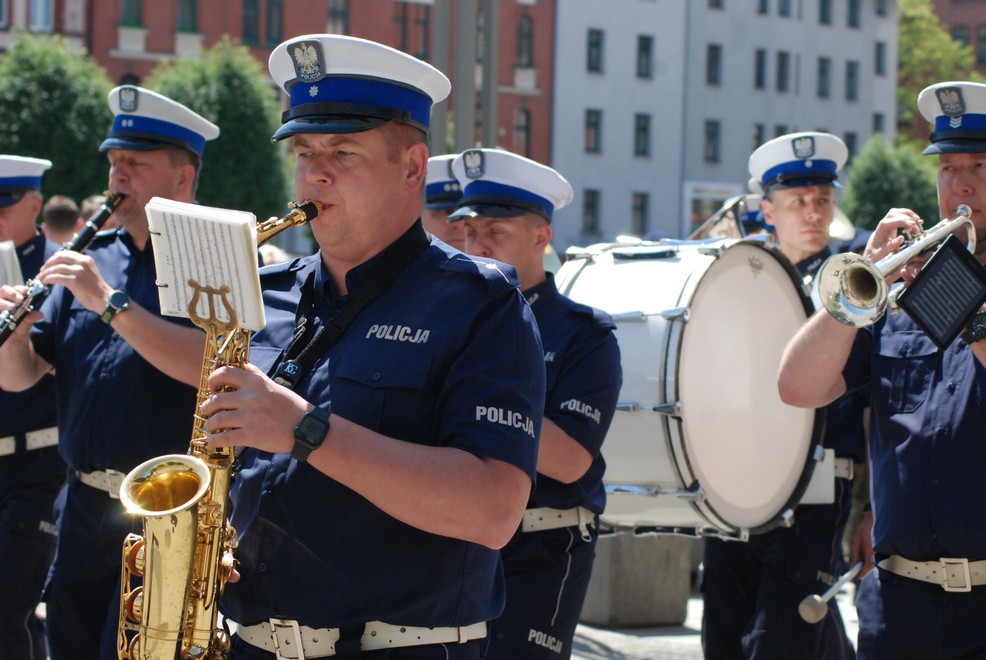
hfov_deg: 19.4
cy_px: 330
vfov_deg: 13.1
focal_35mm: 105
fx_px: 2879
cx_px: 493
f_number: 8
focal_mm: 70
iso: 800
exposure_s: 1/1000
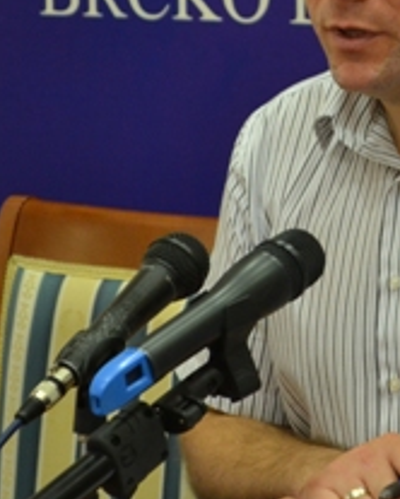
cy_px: 139
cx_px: 489
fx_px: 3538
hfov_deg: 6.4
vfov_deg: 8.1
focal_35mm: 239
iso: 1400
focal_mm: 55
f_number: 5.6
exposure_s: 1/60
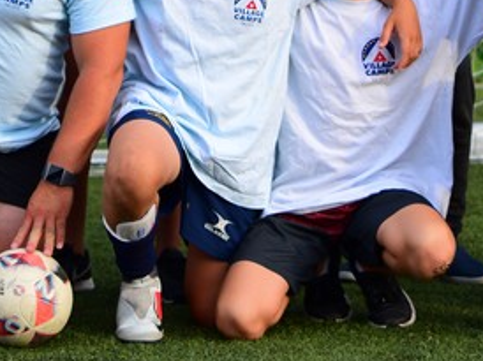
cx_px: 49
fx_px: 2632
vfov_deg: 7.8
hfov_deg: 10.4
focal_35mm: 189
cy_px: -101
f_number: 2
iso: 100
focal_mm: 35
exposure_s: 1/640
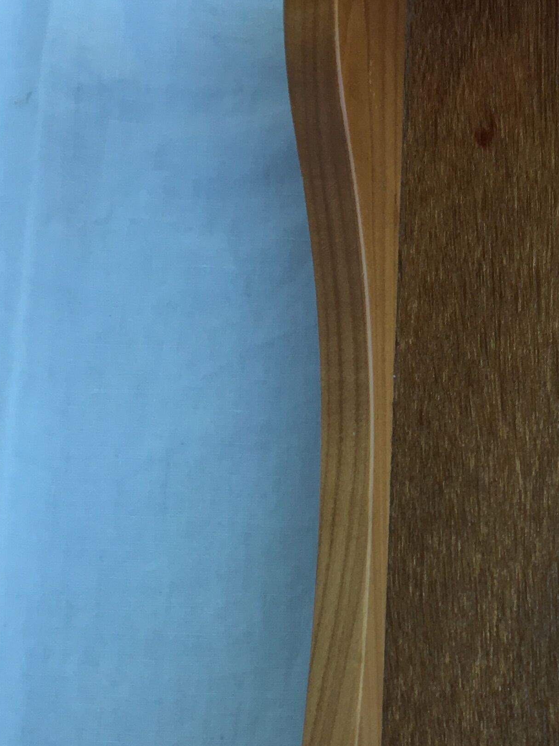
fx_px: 1550
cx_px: 606
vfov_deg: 26.8
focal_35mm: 72
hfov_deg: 19.6
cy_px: 528
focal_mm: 4.15
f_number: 2.2
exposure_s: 1/100
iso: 40
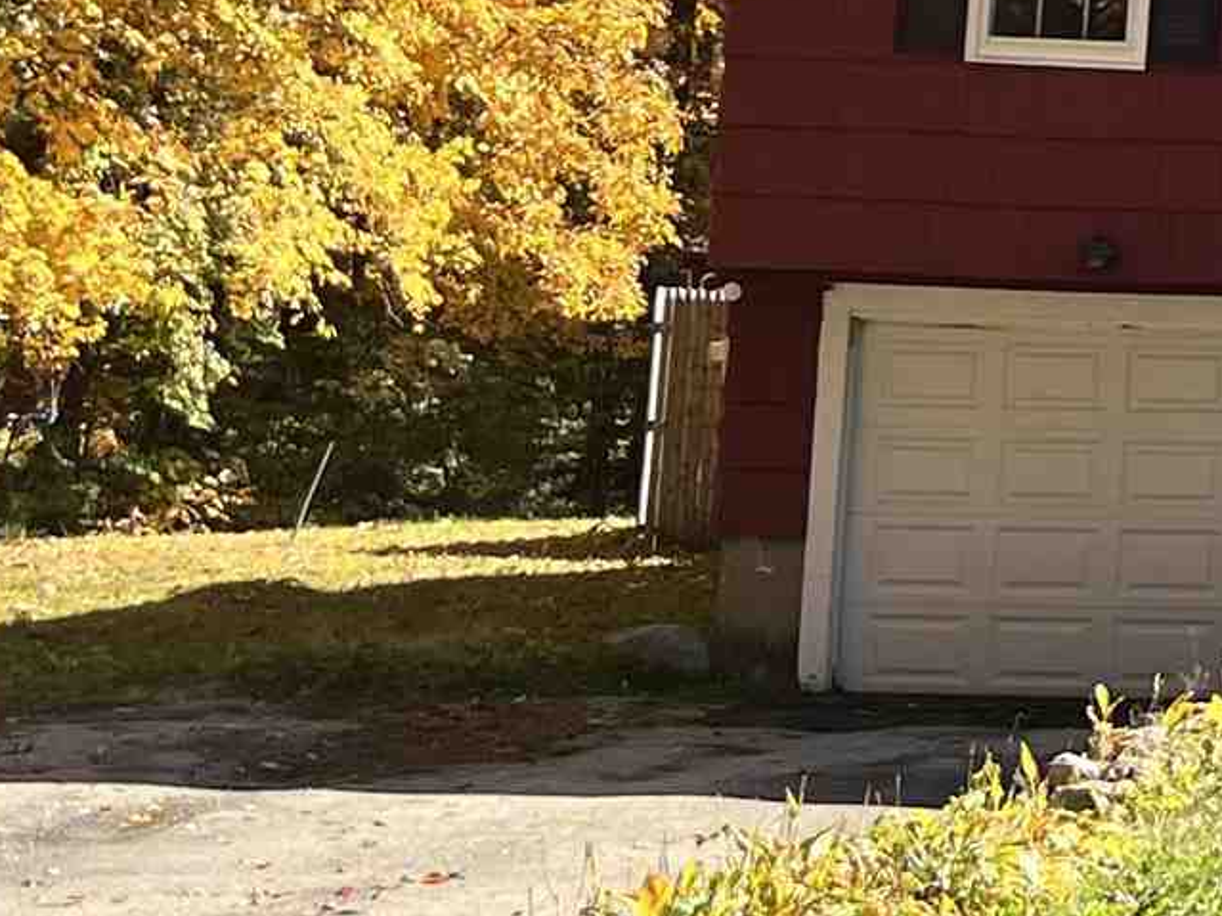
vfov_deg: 11.5
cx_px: 2178
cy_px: -275
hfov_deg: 14.0
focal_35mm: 125
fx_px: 4412
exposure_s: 1/1558
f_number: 1.6
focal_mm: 5.1
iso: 50
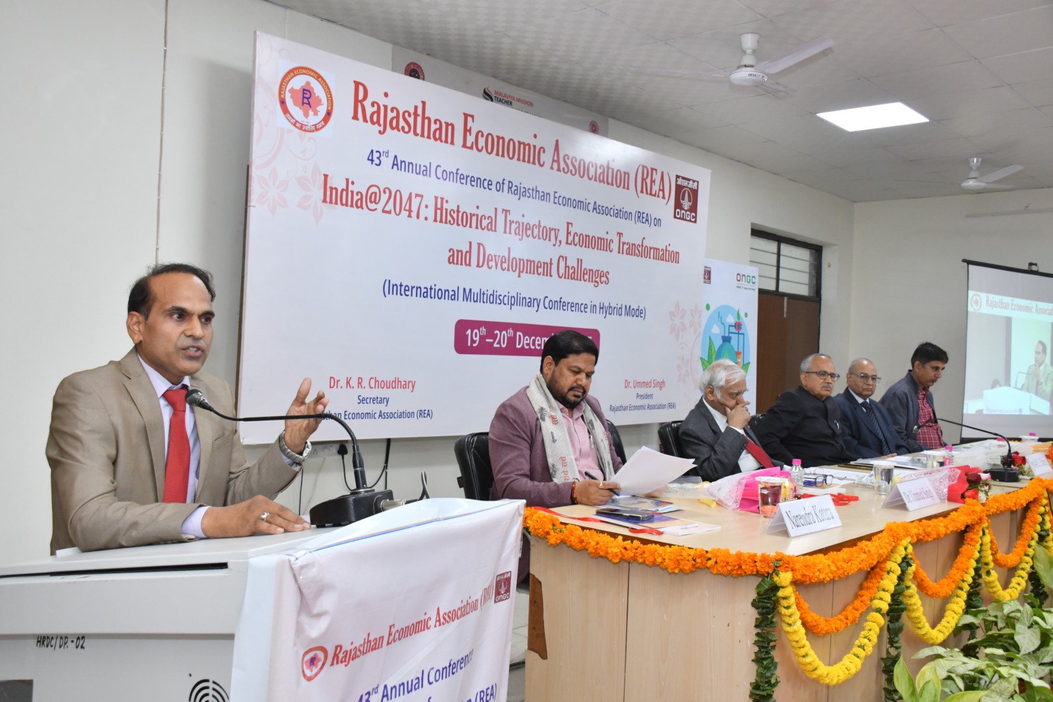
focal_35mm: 33
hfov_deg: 57.2
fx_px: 965
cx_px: 526
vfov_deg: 40.0
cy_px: 351
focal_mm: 22
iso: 1250
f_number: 5.6
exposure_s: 1/125
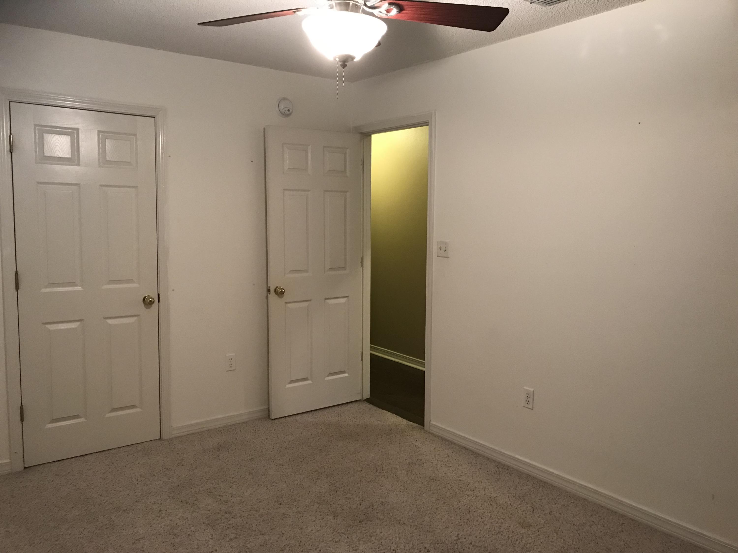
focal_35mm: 28
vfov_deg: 49.7
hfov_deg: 63.4
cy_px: 276
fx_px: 597
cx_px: 369
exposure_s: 1/15
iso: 80
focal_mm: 3.99
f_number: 1.8
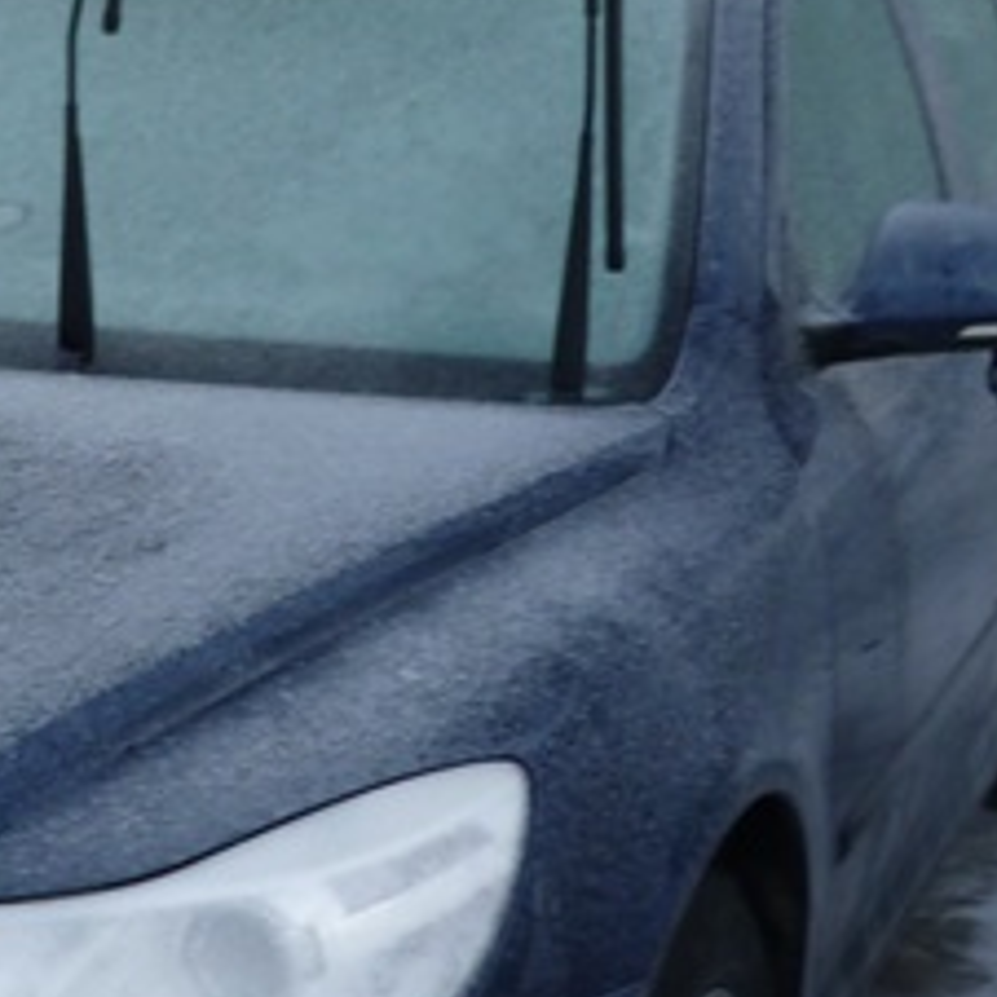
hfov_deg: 17.1
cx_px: 57
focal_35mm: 100
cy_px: 463
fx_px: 3259
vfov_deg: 17.4
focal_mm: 4.5
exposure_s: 1/30
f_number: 2.8
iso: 80
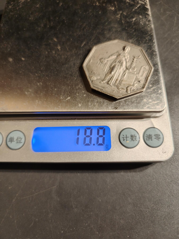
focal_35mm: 23
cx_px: 90
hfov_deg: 58.9
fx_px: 159
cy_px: 120
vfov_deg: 73.9
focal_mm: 6.06
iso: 200
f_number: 1.6
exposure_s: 1/100
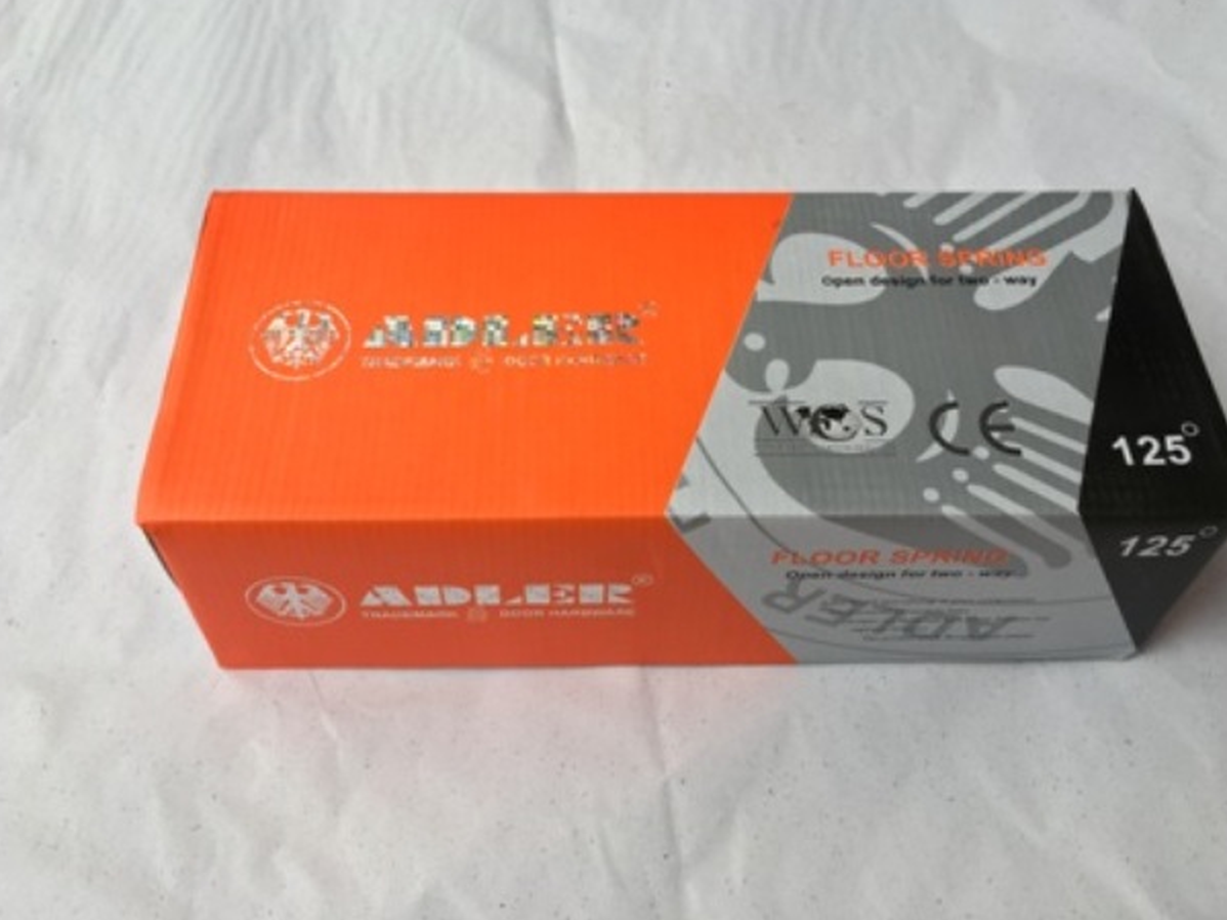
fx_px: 1099
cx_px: 615
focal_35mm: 31
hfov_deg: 58.4
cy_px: 430
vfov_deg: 45.4
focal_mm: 4.15
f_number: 2.2
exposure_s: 1/116
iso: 25
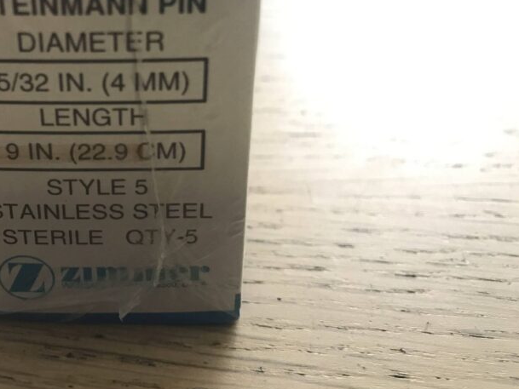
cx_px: 110
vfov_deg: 31.3
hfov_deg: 39.7
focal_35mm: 46
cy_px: 134
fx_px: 690
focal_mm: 3.99
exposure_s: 1/15
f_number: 1.8
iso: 40
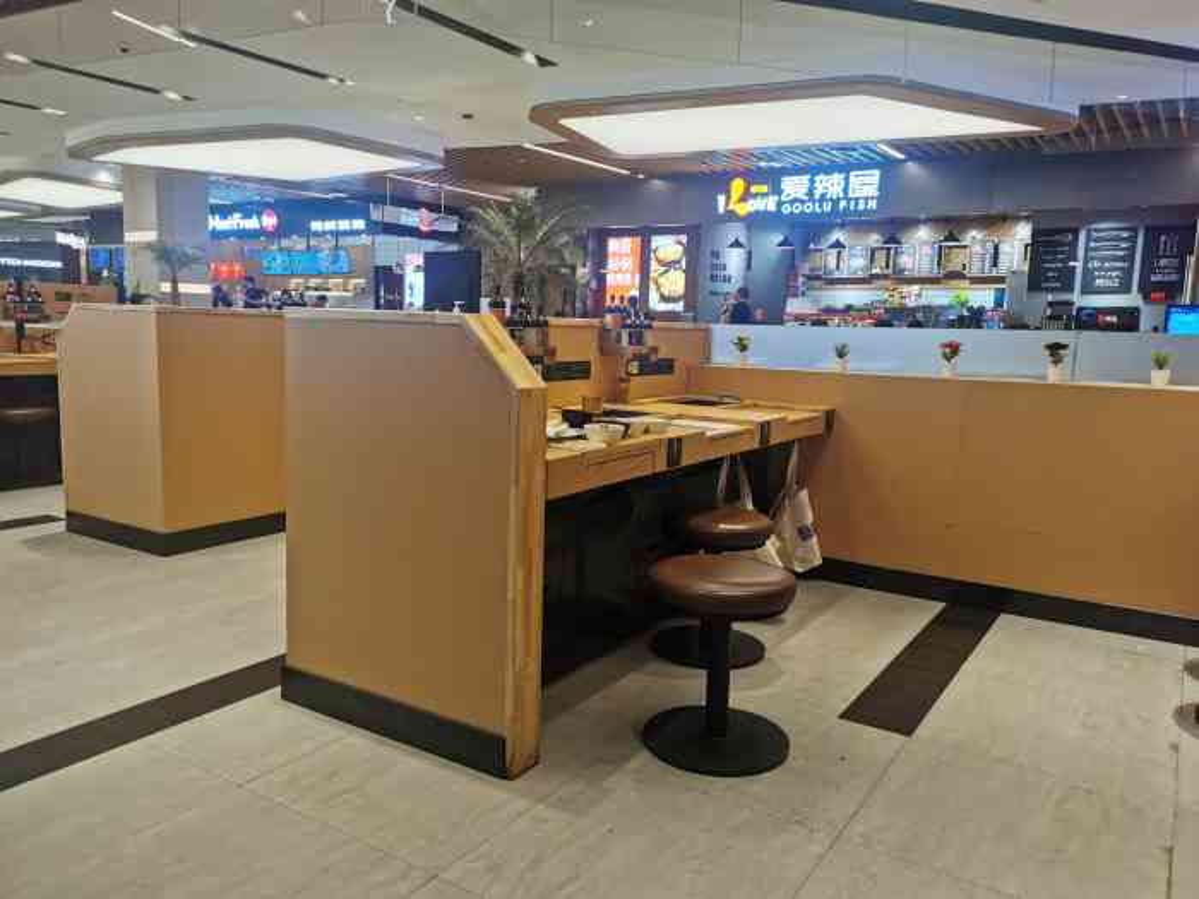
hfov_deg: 65.3
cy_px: 450
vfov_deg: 51.4
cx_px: 600
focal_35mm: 27
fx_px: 935
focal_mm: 5.58
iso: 64
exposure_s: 1/100
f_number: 1.8
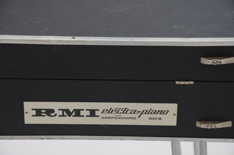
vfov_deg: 10.1
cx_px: 117
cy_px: 78
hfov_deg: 15.2
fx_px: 876
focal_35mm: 135
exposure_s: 1/60
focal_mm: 90
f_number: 7.1
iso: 200
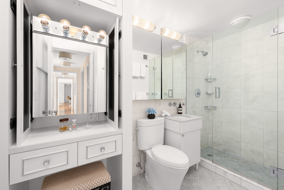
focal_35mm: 16
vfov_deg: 73.7
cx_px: 142
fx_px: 126
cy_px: 95
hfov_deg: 96.7
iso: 320
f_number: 11
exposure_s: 1/1.25
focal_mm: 16
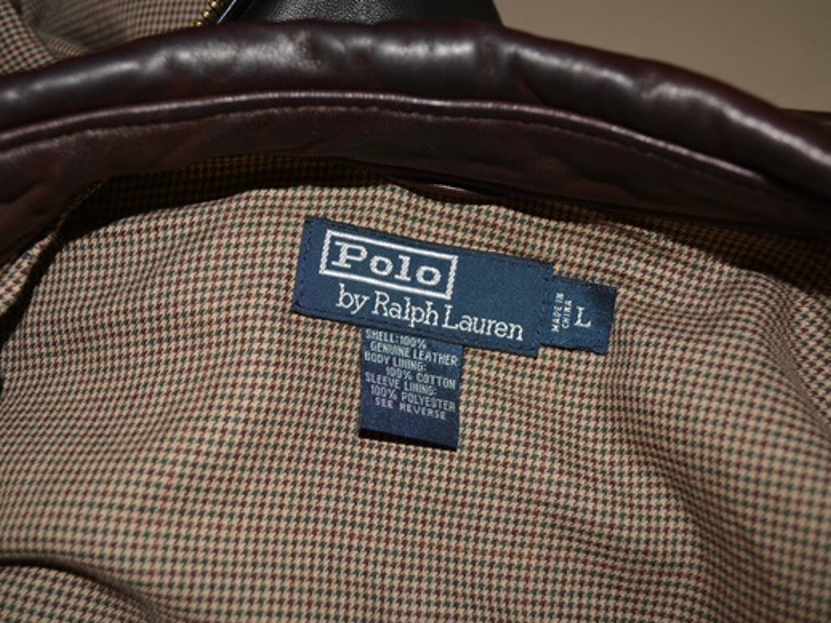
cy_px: 311
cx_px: 352
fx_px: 960
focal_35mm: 40
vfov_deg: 35.9
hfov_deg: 46.7
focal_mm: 24
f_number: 4
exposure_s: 1/60
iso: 250
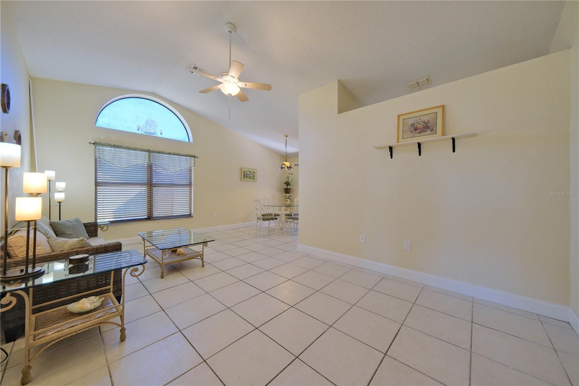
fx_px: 193
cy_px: 193
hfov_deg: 112.6
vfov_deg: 90.0
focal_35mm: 12
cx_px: 290
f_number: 4
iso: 640
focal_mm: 8
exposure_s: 1/125
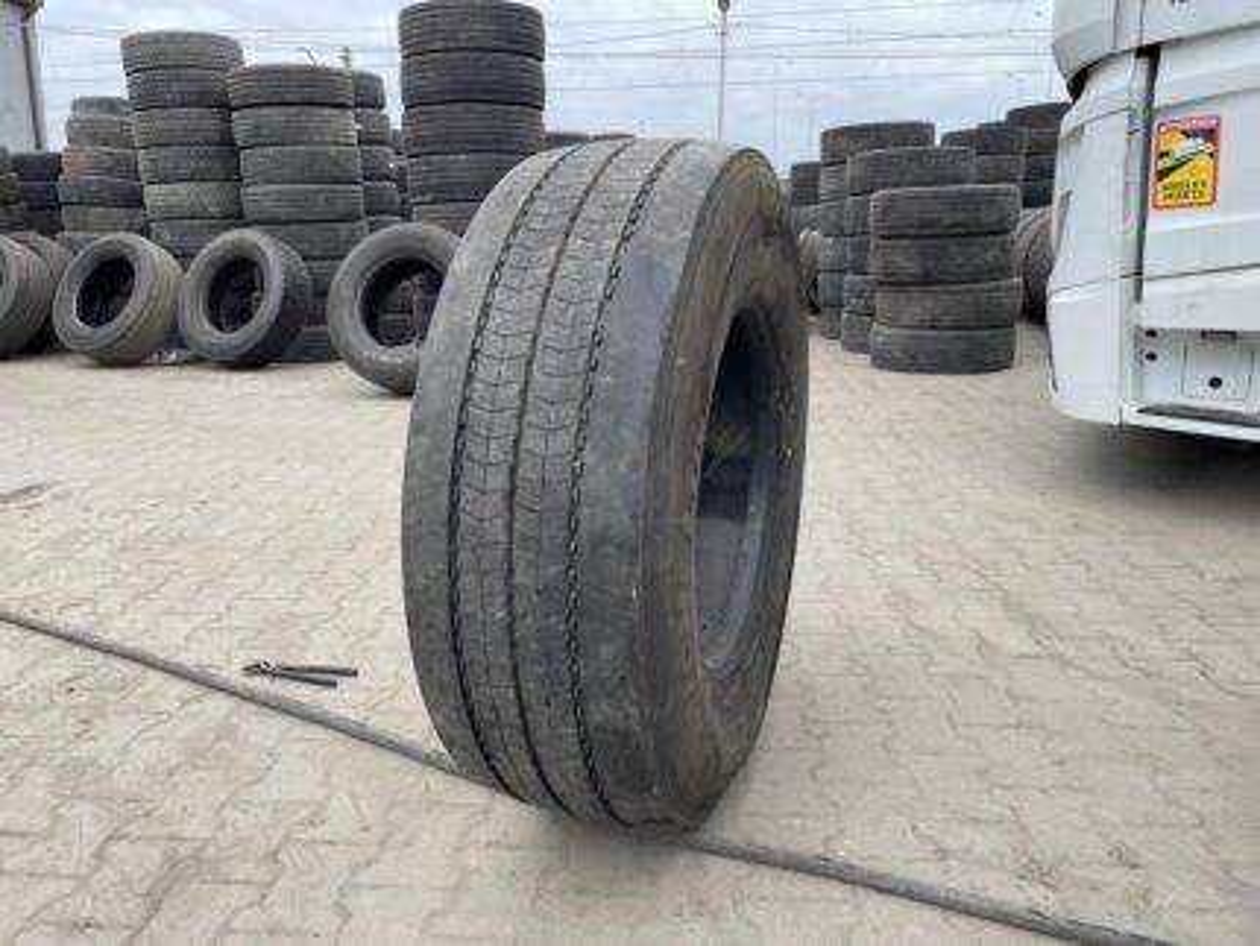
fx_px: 947
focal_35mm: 26
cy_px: 473
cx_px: 630
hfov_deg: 67.3
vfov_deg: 53.1
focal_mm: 4.2
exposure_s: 1/1125
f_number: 1.6
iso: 32
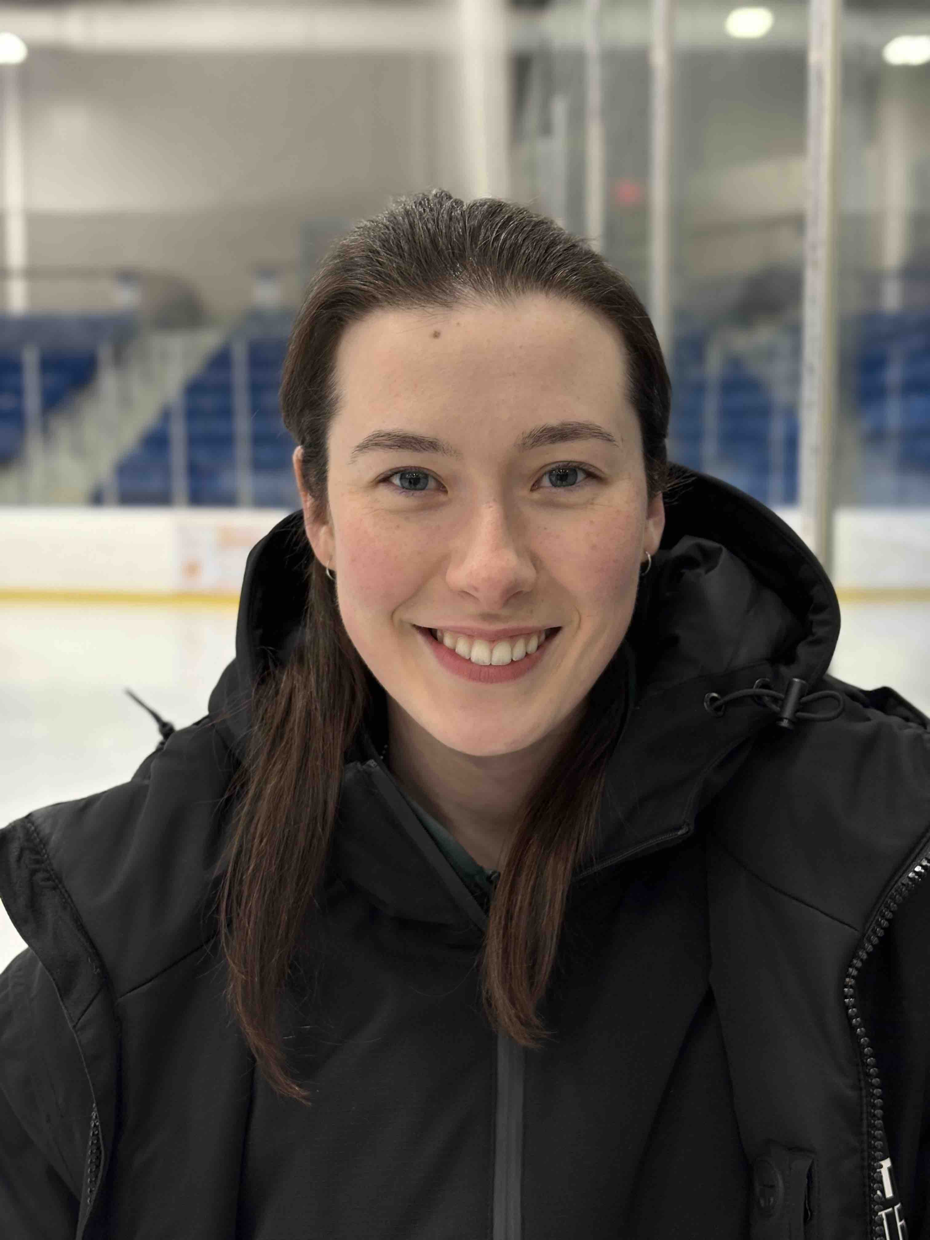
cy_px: 620
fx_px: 1863
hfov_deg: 28.0
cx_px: 465
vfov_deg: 36.8
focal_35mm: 52
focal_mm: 5.96
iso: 100
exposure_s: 1/60
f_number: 1.6
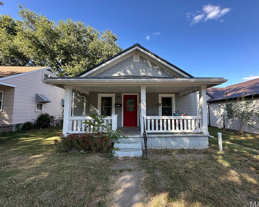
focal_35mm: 15
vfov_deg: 84.0
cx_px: 136
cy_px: 104
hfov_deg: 96.7
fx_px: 115
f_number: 2.2
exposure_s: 1/335
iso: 40
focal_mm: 2.22
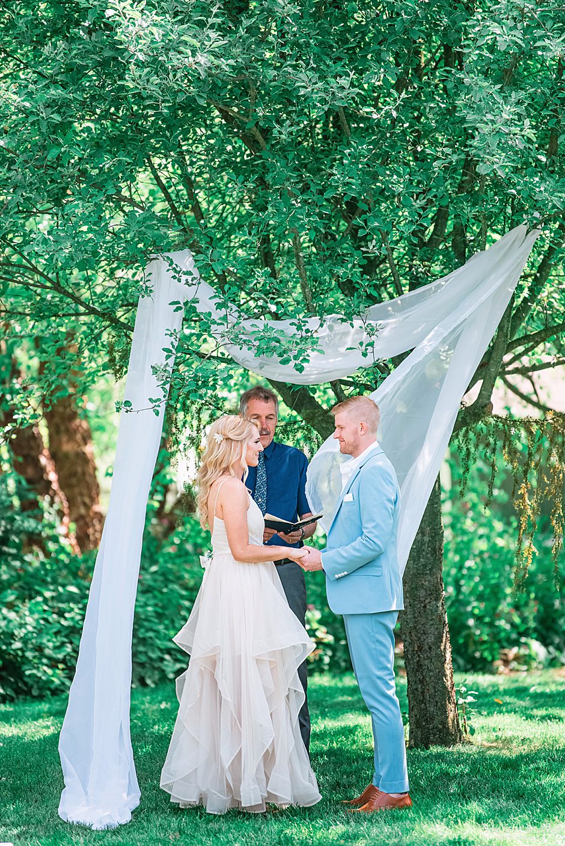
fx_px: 4703
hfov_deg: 6.9
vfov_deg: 10.3
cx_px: 282
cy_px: 423
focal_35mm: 200
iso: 250
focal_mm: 200
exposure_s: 1/800
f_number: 2.8
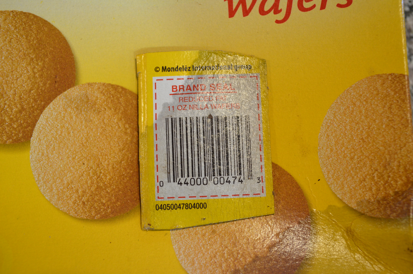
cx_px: 206
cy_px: 137
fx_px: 584
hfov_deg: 39.0
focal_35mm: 51
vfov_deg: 26.4
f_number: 5
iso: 1600
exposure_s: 1/60
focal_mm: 34
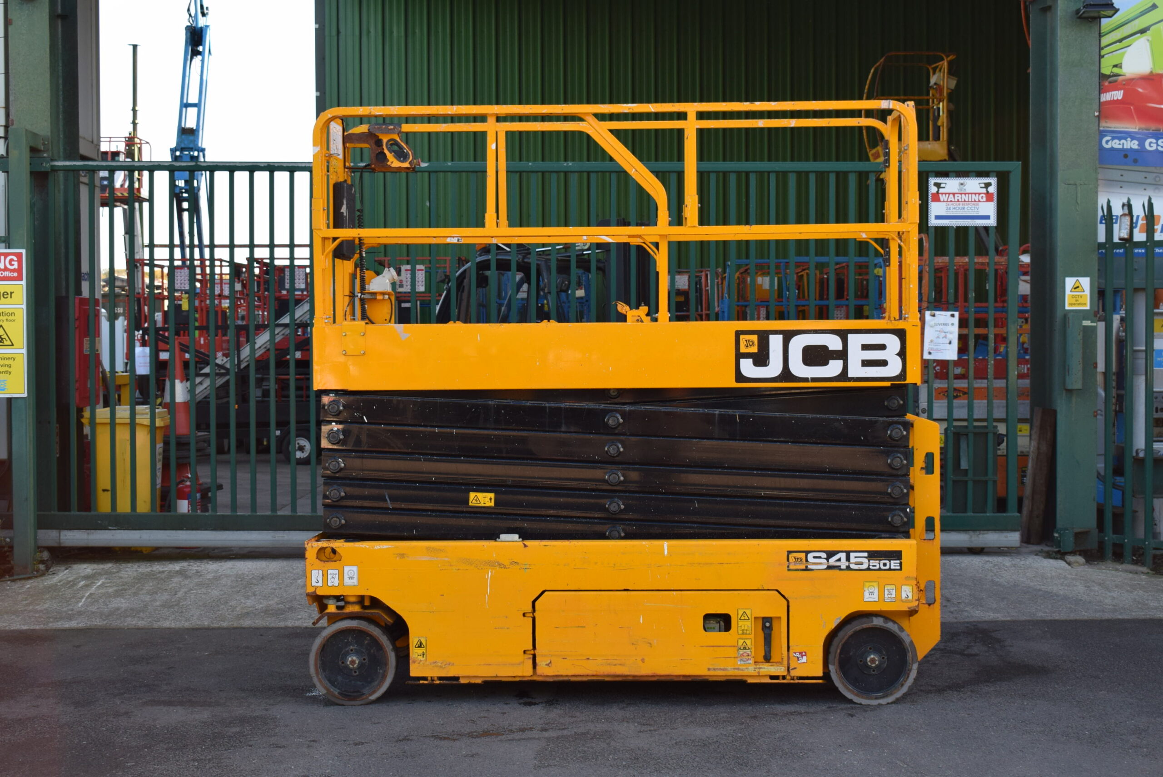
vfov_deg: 25.1
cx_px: 582
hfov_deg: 36.8
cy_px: 388
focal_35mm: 54
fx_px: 1746
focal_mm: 36
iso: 400
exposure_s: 1/200
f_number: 7.1
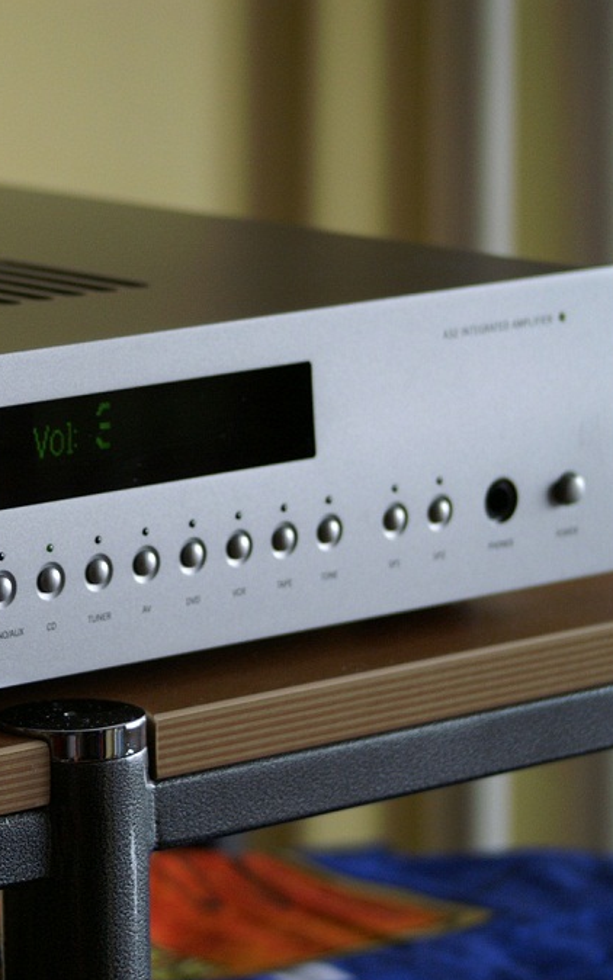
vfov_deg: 12.1
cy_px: 491
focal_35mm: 174
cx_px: -65
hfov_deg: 7.5
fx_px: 4644
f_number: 4.5
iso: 500
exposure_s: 1/160
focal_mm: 75
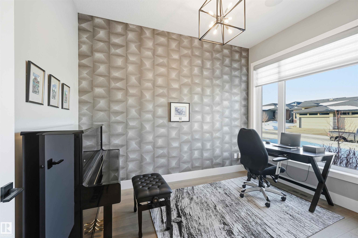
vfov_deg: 75.4
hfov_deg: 98.6
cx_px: 179
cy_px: 119
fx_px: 154
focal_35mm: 16
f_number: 8
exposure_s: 1/30
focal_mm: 15.5
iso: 100
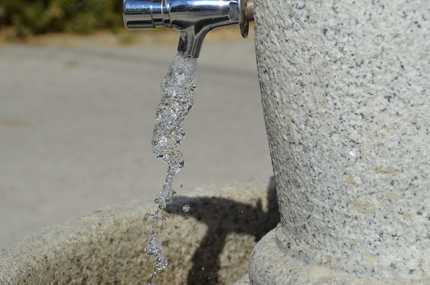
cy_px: 142
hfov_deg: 14.0
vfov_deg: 9.3
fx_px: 1753
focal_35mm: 147
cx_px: 215
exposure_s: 1/2000
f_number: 7.1
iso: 400
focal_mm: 98
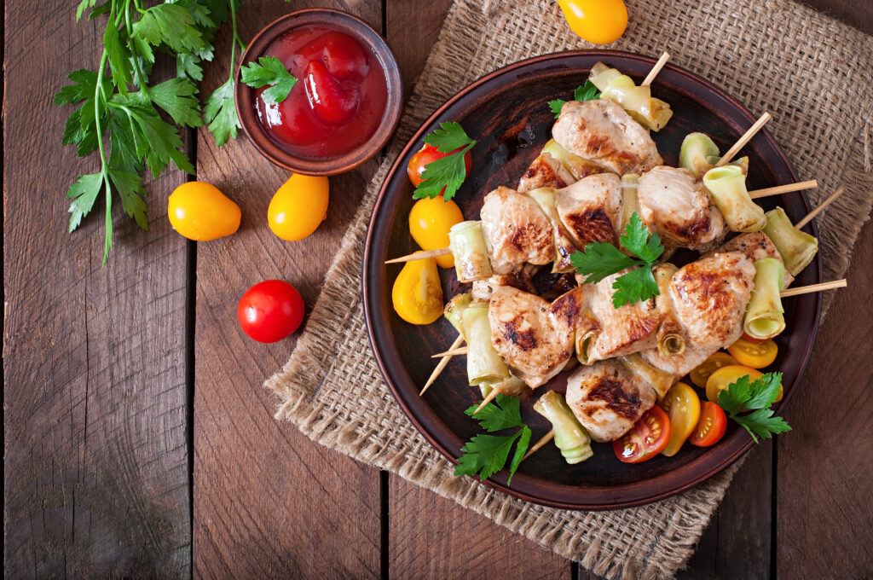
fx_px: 1816
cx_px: 436
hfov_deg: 27.0
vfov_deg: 18.1
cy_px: 290
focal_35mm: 75
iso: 100
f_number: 11
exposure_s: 1/200
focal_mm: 50
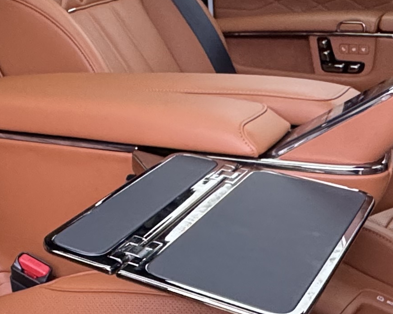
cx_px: 33
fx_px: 733
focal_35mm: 63
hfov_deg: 28.7
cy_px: 98
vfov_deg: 24.1
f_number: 2.2
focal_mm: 2.22
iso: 640
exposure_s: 1/50
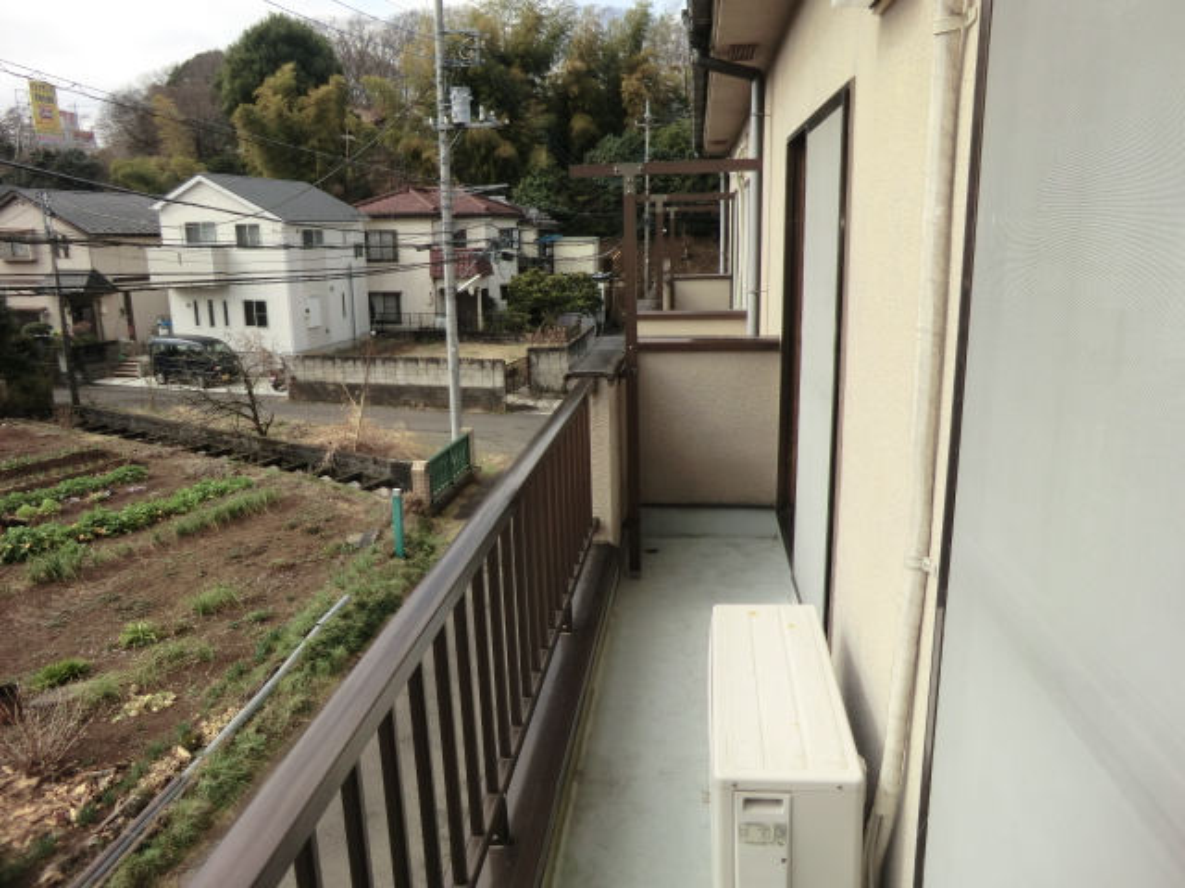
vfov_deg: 56.8
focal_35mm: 24
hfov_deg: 71.6
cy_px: 444
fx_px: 822
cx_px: 592
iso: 80
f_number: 3.2
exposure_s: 1/640
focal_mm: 4.3
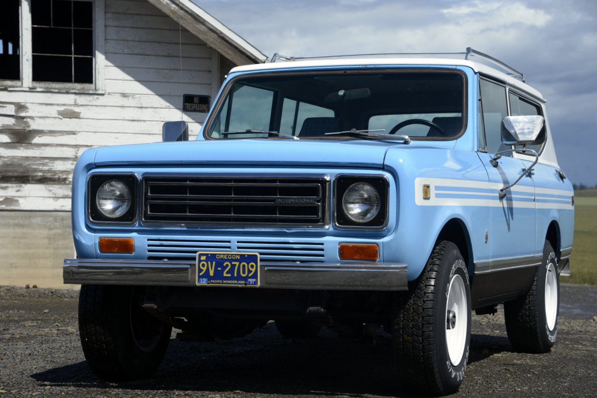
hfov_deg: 23.9
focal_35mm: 85
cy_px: 199
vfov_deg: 16.1
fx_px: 1410
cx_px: 298
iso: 250
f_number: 10
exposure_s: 1/800
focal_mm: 85
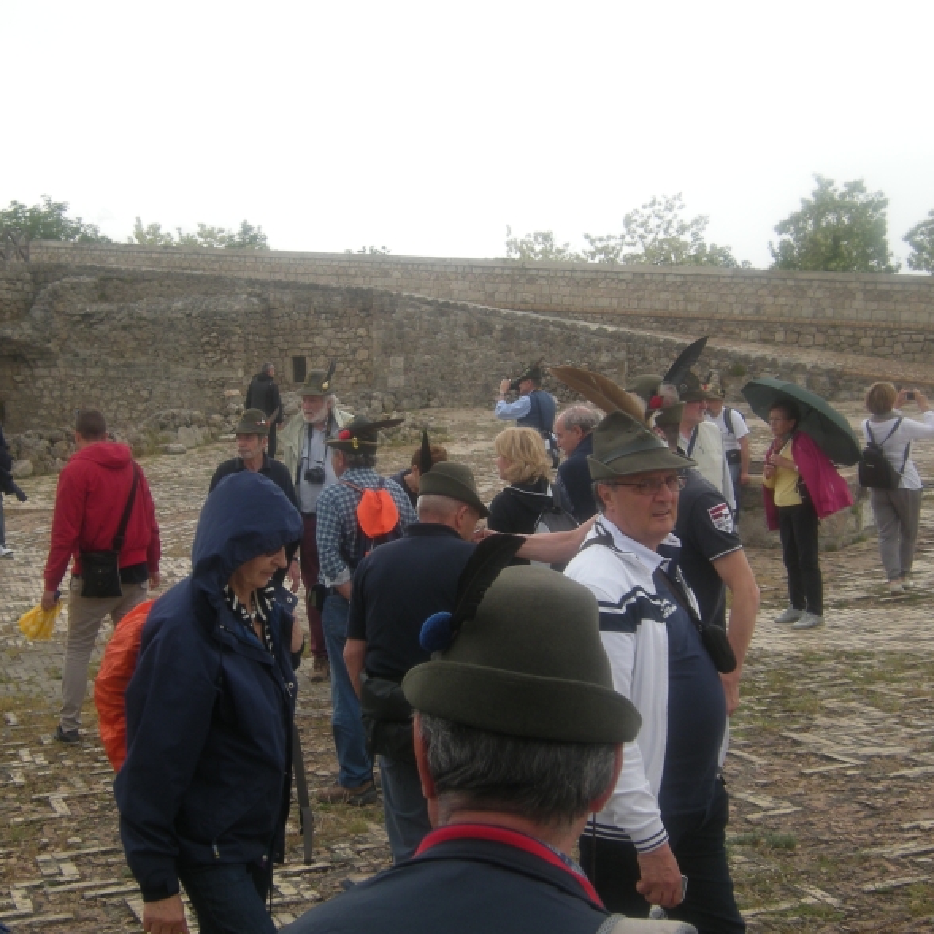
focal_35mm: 54
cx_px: 390
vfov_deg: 31.6
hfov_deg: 31.6
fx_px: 1648
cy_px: 460
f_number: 3.5
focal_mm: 7.5
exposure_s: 1/216
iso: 64
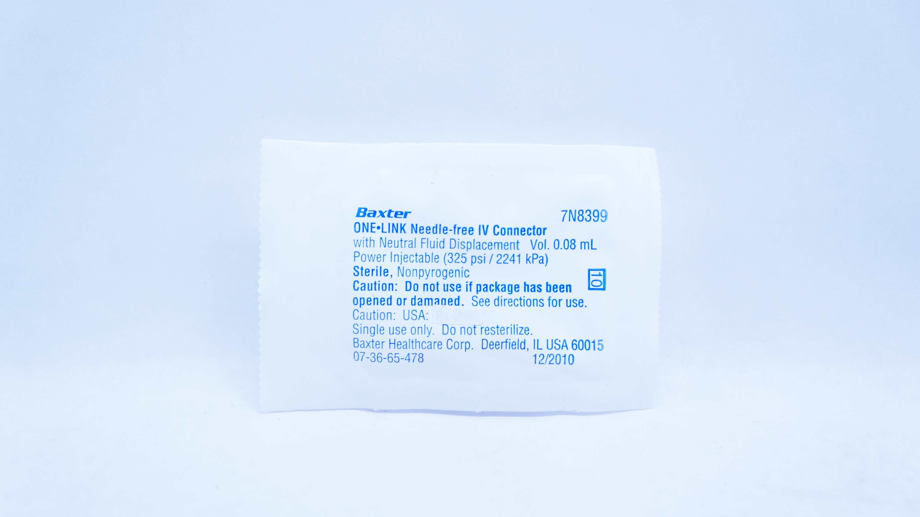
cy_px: 274
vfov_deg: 21.1
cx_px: 463
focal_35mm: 57
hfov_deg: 36.6
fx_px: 1390
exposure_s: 1/200
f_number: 4.5
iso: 800
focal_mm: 36
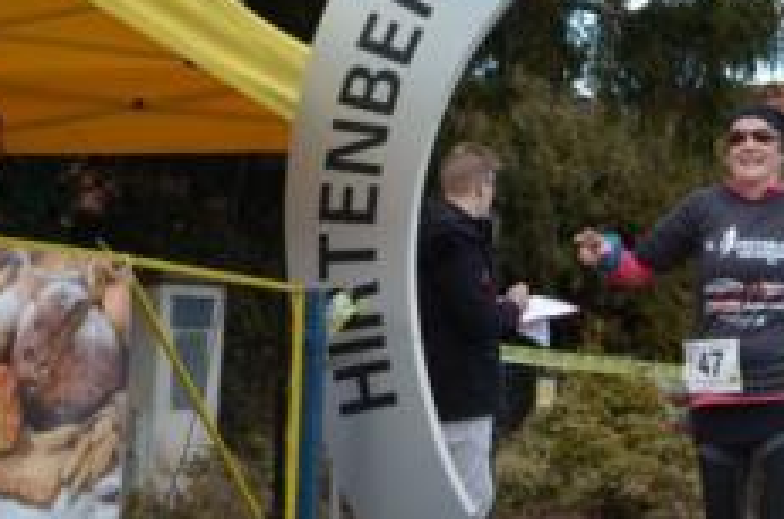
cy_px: 190
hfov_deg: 21.9
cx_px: 692
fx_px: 1978
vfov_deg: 14.9
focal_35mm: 91
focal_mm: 28
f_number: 4
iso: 500
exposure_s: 1/1000
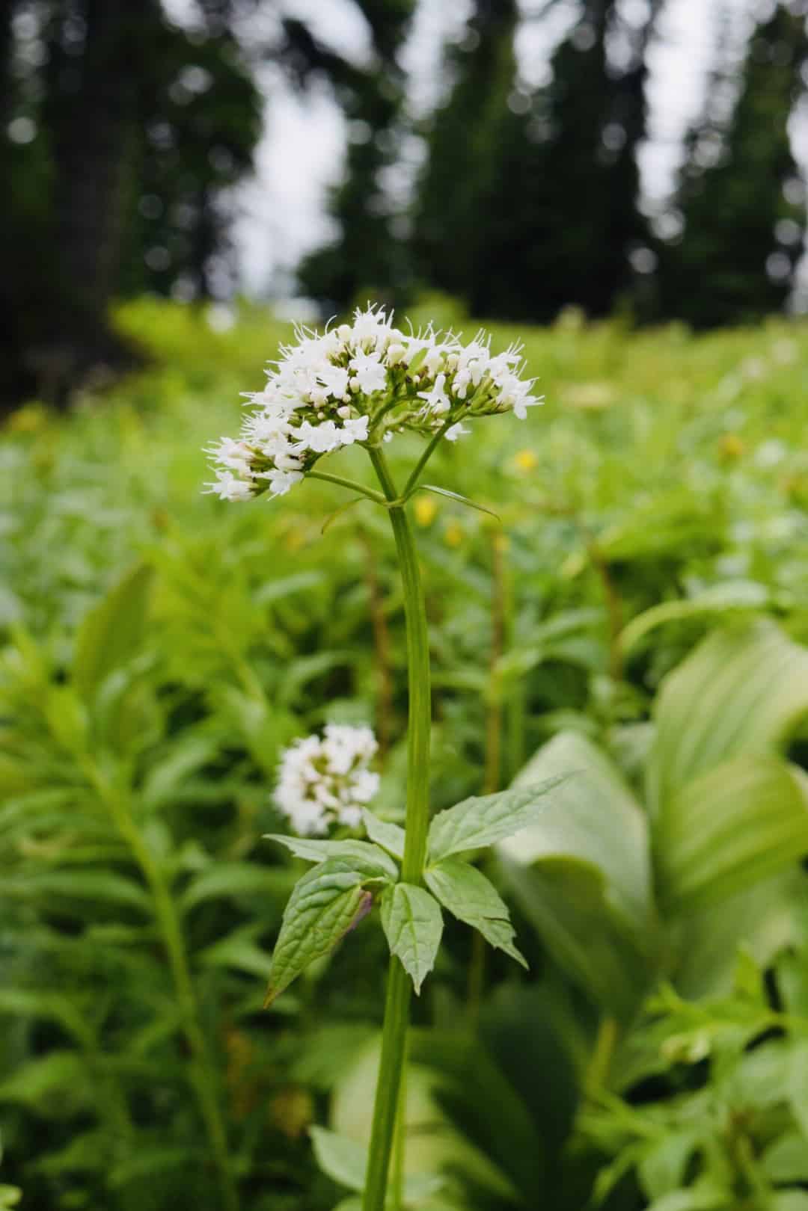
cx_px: 404
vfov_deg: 33.4
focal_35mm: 60
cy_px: 606
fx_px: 2020
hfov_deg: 22.6
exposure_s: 1/400
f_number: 8
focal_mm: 40
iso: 200
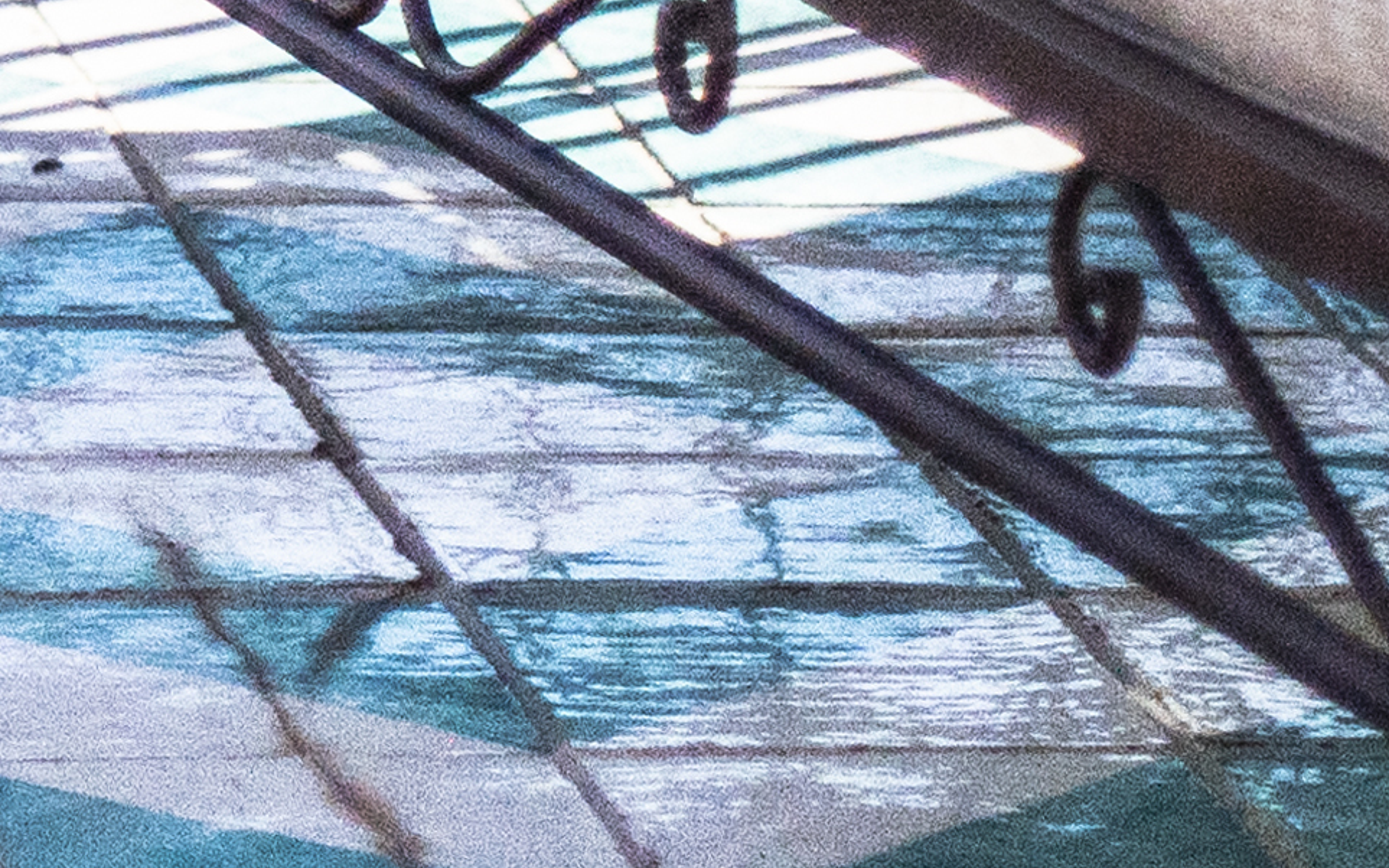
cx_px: -1754
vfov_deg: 4.0
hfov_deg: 6.3
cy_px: -1286
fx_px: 12114
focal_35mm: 320
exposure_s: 1/1600
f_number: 1.4
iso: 500
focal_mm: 50
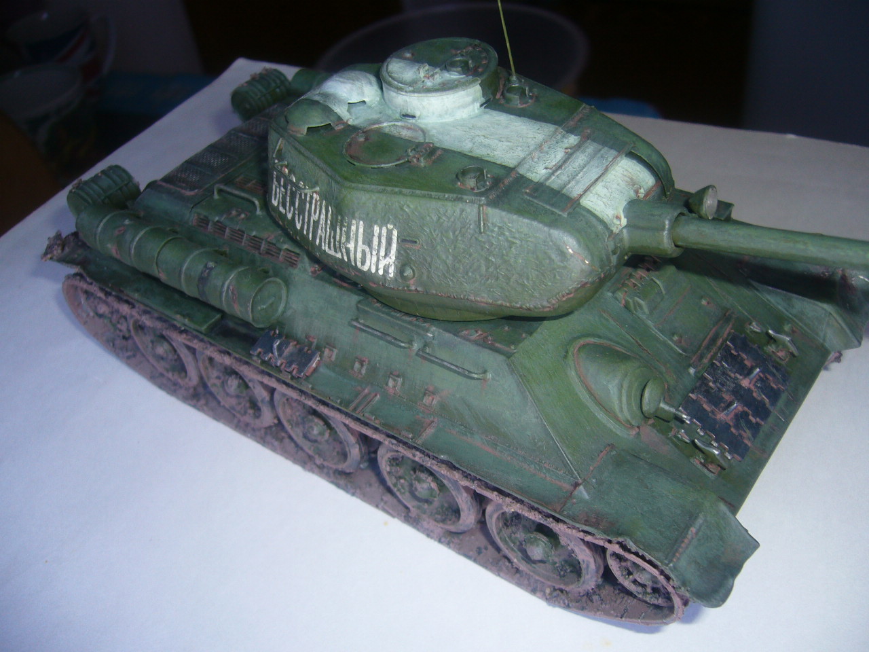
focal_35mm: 35
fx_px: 879
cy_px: 326
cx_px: 434
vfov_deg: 40.7
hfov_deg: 52.6
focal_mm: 5.8
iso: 80
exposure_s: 1/60
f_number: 2.8
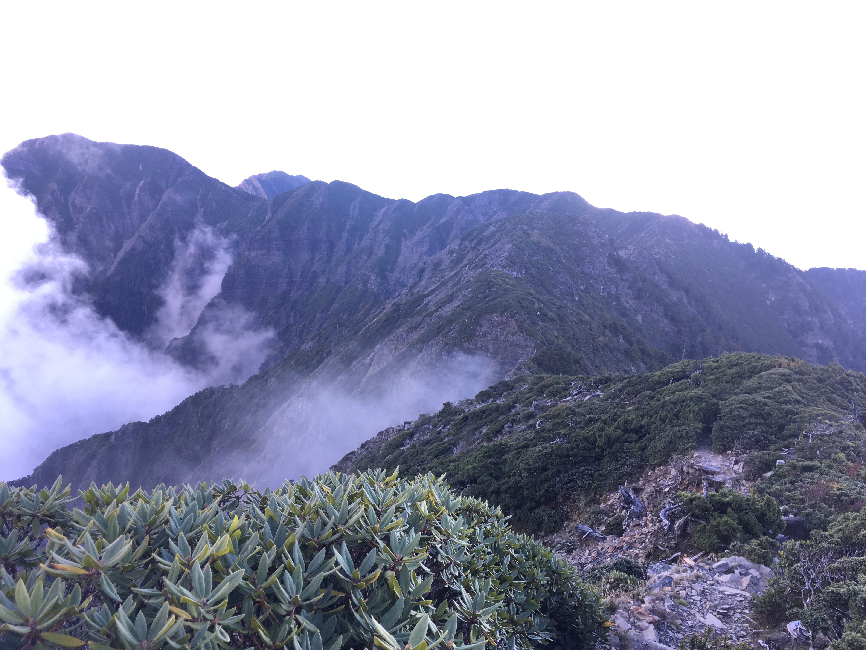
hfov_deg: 61.7
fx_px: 726
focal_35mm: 29
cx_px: 433
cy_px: 325
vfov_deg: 48.2
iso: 32
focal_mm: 4.15
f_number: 2.2
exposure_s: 1/120
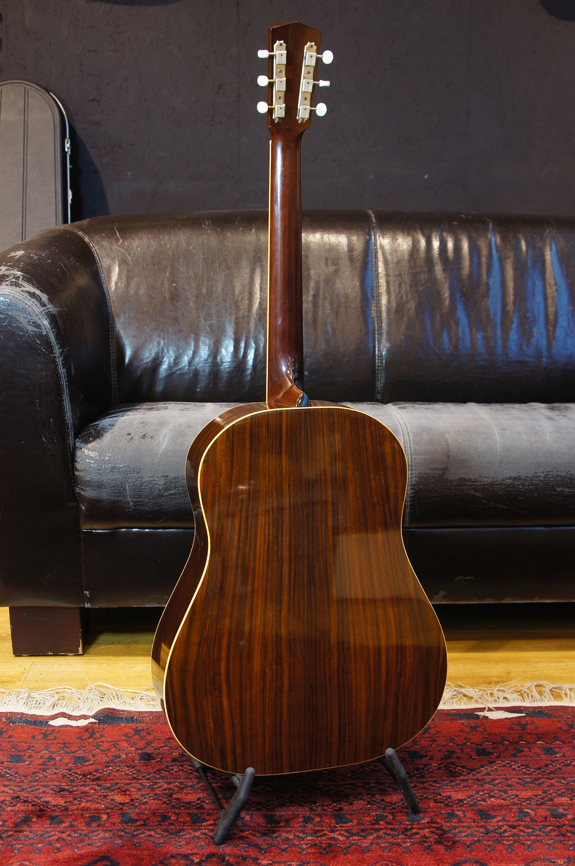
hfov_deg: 29.8
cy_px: 433
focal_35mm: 45
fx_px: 1081
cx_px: 288
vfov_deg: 43.6
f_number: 5.6
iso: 100
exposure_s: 1/2
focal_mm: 30
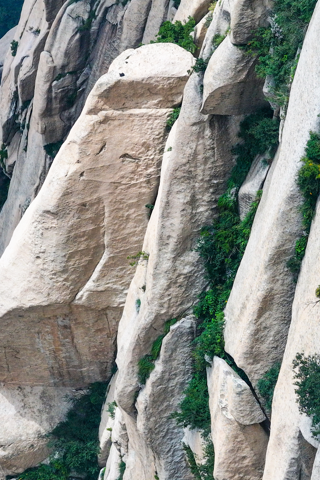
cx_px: 334
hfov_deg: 5.1
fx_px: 3561
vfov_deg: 7.7
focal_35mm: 267
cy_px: 263
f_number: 3.4
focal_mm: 30.71
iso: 100
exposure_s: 1/1000
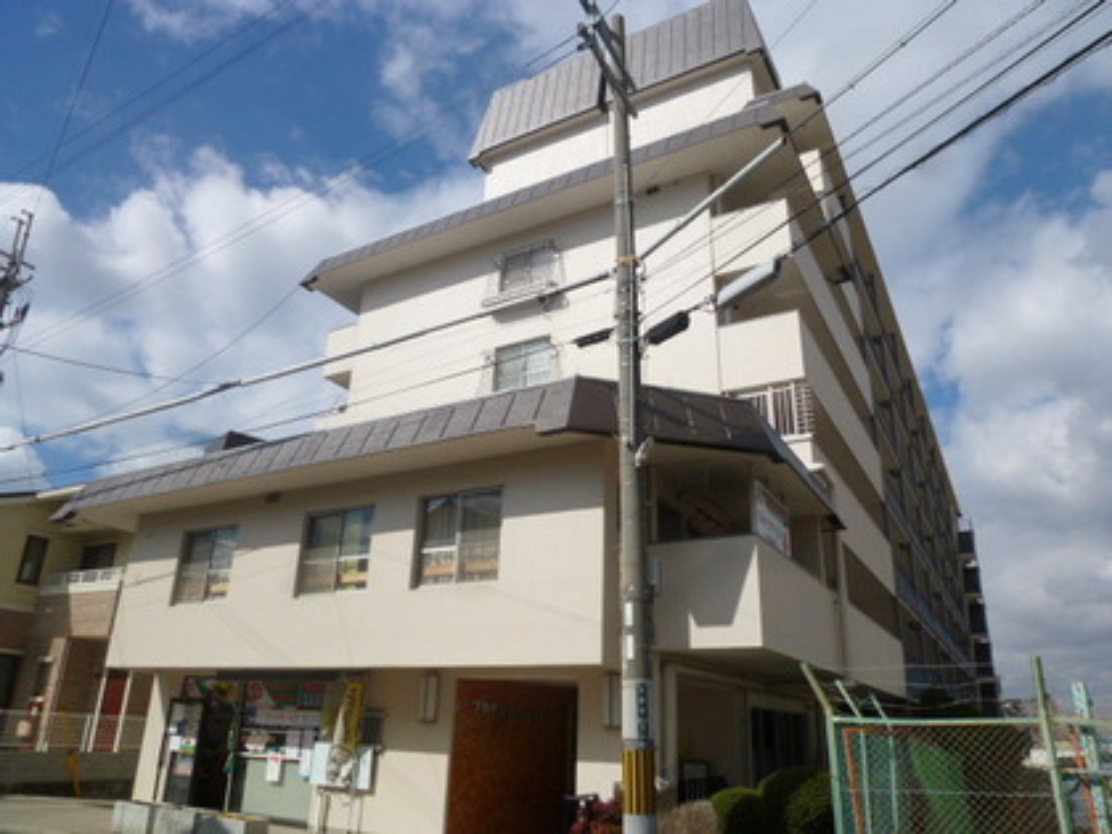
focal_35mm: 24
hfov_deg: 71.6
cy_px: 417
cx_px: 556
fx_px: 771
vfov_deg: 56.8
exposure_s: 1/1000
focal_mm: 4.3
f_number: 5
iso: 100
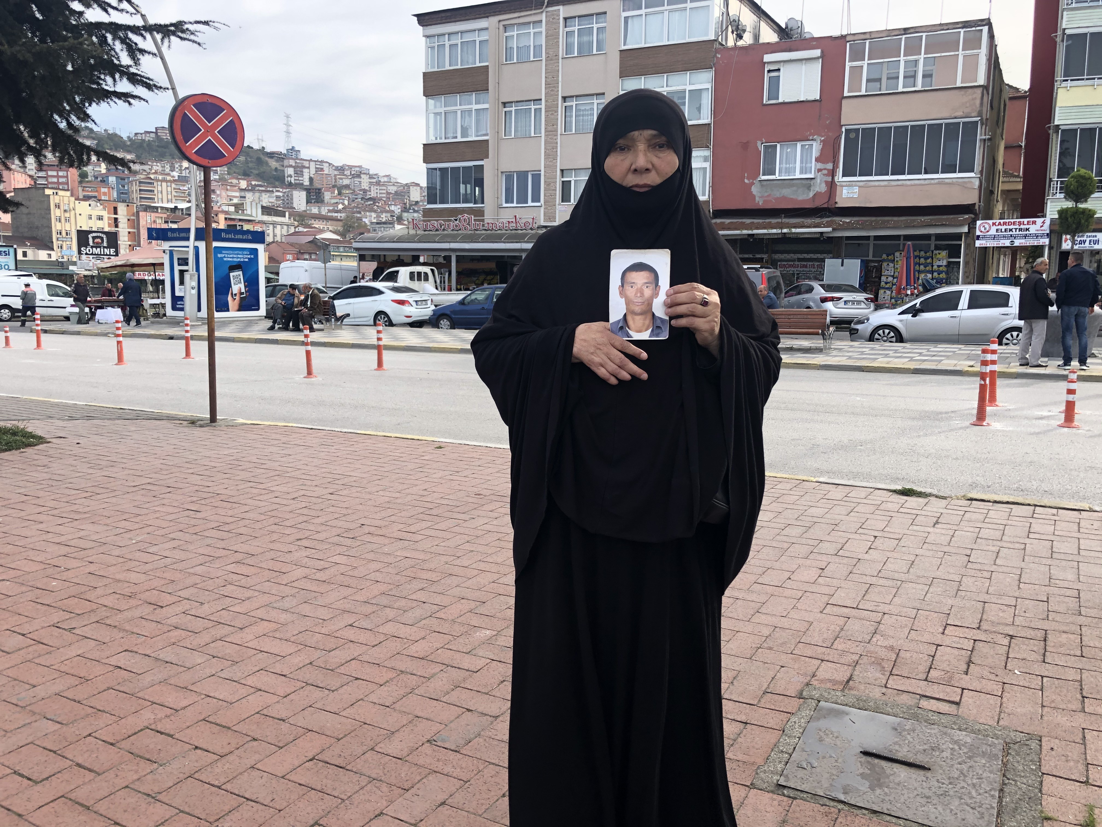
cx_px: 551
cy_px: 414
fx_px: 891
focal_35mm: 28
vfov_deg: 49.7
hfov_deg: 63.4
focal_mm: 4
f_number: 1.8
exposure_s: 1/716
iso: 20
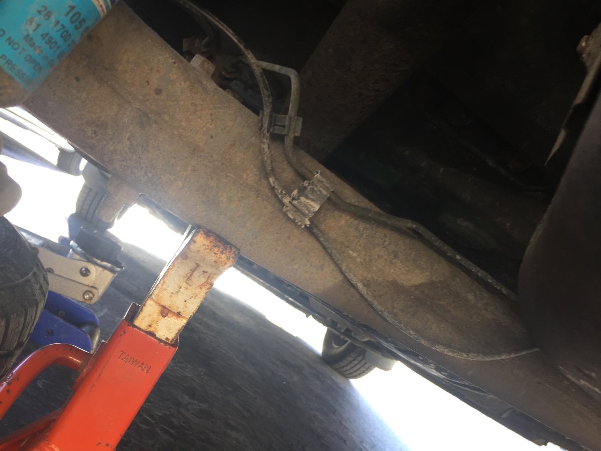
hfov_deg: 61.7
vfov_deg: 48.2
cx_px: 300
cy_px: 226
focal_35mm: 29
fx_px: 503
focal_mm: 4.15
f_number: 2.2
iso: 40
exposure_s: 1/60
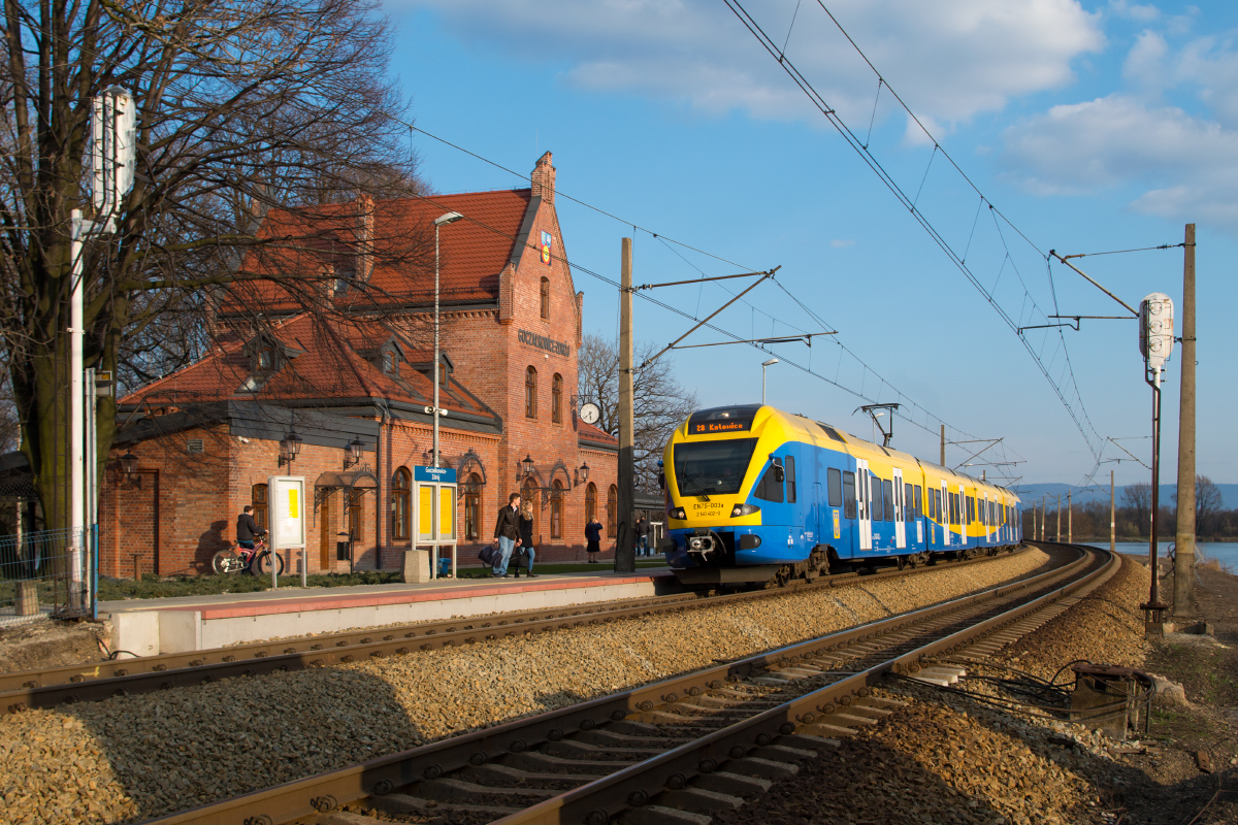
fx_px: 1341
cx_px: 619
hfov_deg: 49.6
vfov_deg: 34.2
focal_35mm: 39
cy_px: 412
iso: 200
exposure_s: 1/400
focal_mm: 26.25
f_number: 7.1
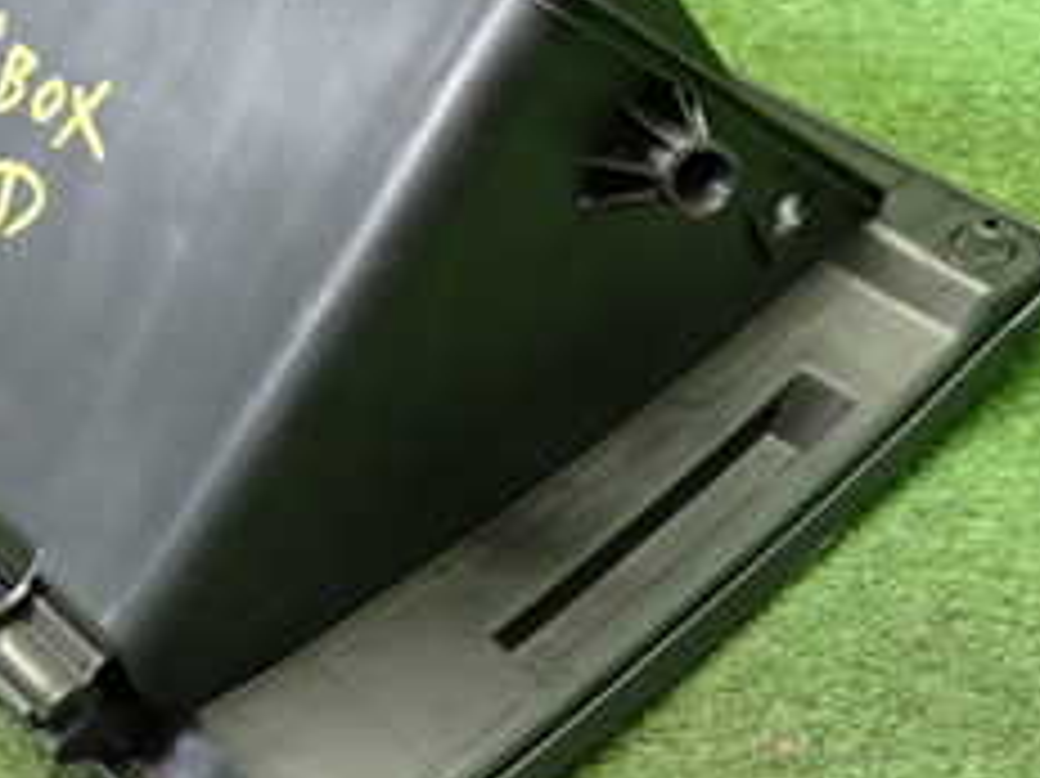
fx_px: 1952
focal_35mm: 65
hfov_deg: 28.6
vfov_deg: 22.5
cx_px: 86
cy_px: 265
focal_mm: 4.5
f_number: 2
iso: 320
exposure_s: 1/30
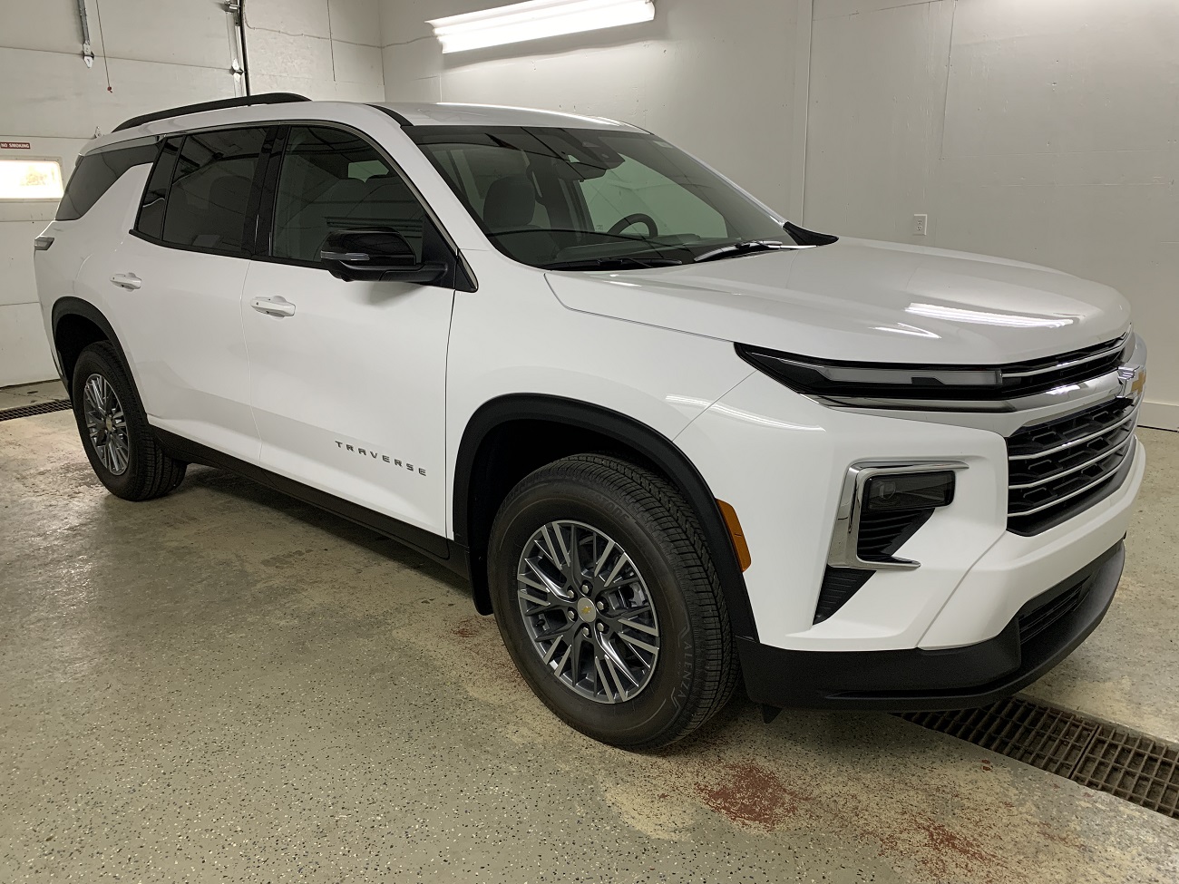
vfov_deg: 53.1
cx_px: 590
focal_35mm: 26
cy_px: 442
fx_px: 886
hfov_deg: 67.3
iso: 125
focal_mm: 4.25
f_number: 1.8
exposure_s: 1/60
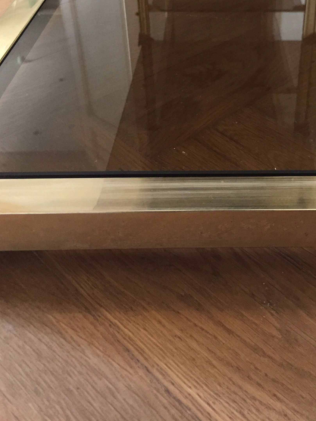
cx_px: 230
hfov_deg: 32.4
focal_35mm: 44
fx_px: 536
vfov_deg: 41.7
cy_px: 105
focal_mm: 4.15
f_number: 2.2
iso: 250
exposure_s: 1/20
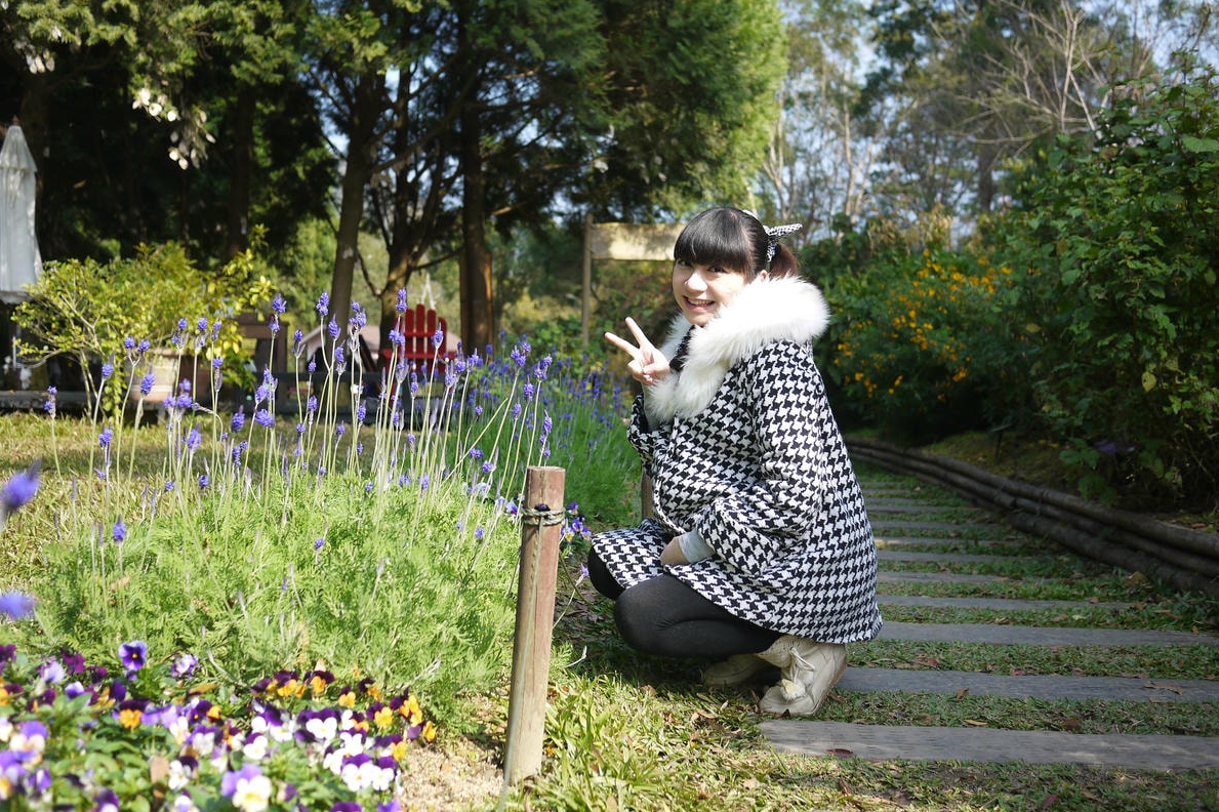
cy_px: 361
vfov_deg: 31.8
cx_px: 608
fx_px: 1422
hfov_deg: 46.4
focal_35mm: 42
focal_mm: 20
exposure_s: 1/1300
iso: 160
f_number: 2.2
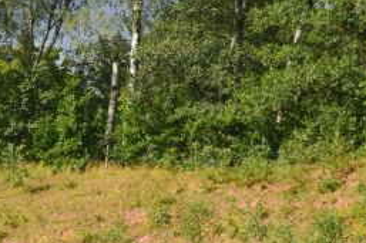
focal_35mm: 203
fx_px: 2062
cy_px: 254
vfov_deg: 6.7
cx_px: -188
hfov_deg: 9.8
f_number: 11
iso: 400
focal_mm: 34
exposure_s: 1/400
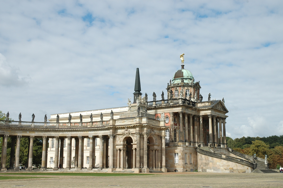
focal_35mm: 51
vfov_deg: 26.4
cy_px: 94
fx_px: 401
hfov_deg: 38.9
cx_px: 142
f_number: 11
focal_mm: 34
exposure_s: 1/500
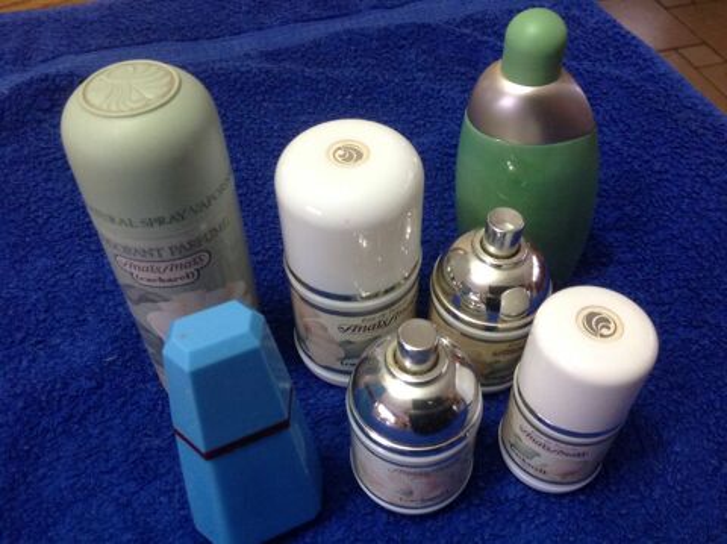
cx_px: 364
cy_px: 272
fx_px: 734
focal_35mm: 35
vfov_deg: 40.6
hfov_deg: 52.7
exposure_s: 1/15
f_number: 2.4
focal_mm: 4.28
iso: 200
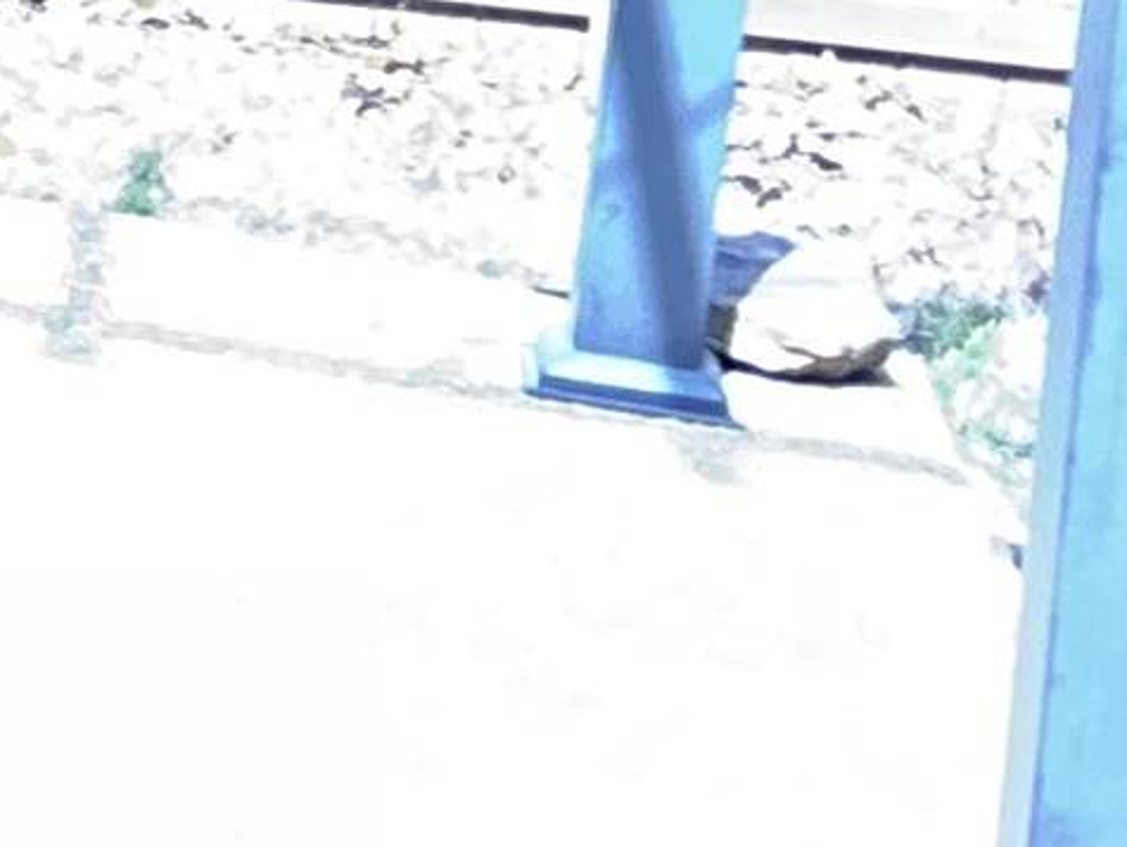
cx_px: -2100
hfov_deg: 9.5
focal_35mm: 168
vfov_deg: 8.5
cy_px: -745
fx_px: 5474
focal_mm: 5.96
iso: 80
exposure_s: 1/60
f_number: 1.6
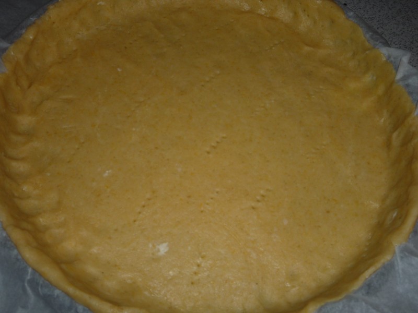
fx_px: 435
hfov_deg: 51.4
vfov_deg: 39.7
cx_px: 209
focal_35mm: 36
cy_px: 156
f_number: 3.3
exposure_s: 1/30
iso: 100
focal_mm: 5.2
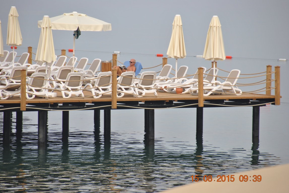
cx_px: 144
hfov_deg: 6.9
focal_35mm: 300
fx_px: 2411
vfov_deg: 4.6
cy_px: 96
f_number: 5.6
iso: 200
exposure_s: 1/640
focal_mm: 200
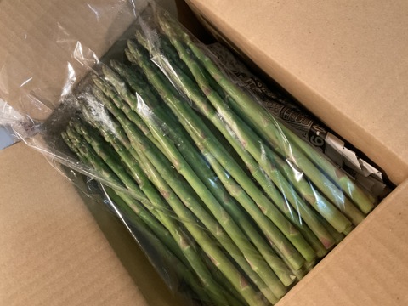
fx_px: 342
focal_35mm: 29
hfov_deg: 61.7
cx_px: 204
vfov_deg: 48.2
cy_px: 153
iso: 500
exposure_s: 1/30
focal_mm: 3
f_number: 1.8
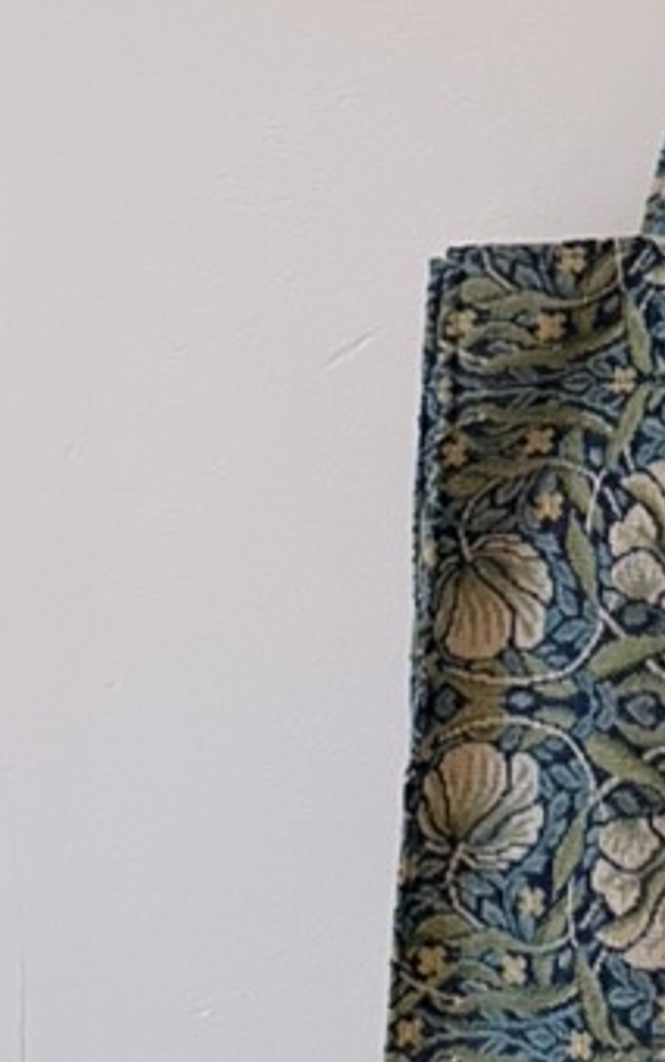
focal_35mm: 83
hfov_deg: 14.7
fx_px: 2403
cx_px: 987
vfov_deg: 24.4
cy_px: 162
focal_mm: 4.2
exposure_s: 1/50
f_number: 1.6
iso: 250
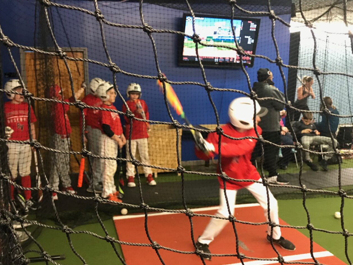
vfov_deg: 41.7
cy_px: 149
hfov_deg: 53.8
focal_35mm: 34
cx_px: 158
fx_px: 347
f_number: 1.8
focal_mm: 3.99
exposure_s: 1/11
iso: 100
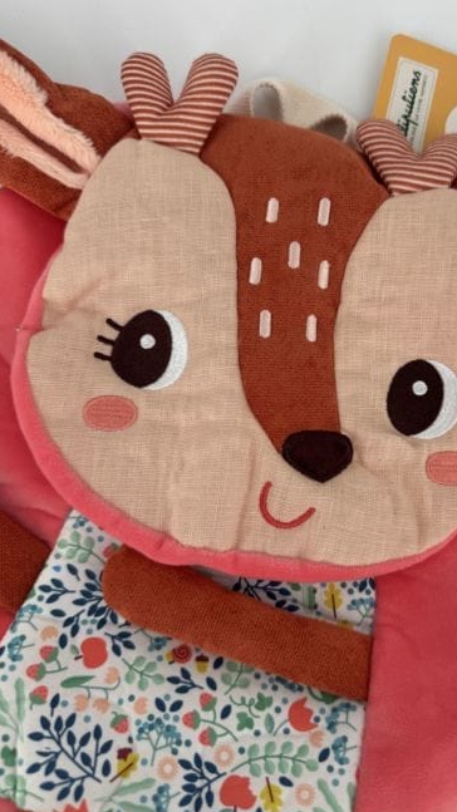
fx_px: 582
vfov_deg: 69.9
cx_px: 308
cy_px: 400
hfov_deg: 42.3
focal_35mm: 27
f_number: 1.78
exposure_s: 1/1026
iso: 80
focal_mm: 6.76
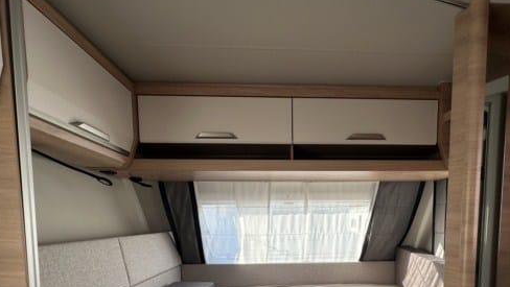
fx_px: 271
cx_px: 294
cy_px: 241
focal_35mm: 20
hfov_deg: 86.0
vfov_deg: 51.4
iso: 40
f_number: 2.2
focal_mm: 2.22
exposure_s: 1/157
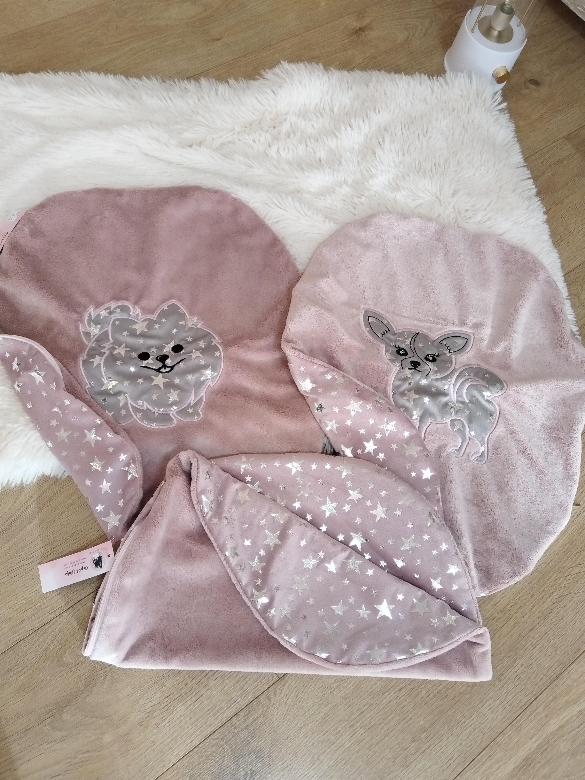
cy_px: 390
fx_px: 586
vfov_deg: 67.3
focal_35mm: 26
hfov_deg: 53.1
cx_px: 292
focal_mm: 4.95
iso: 640
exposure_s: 1/50
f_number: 1.9
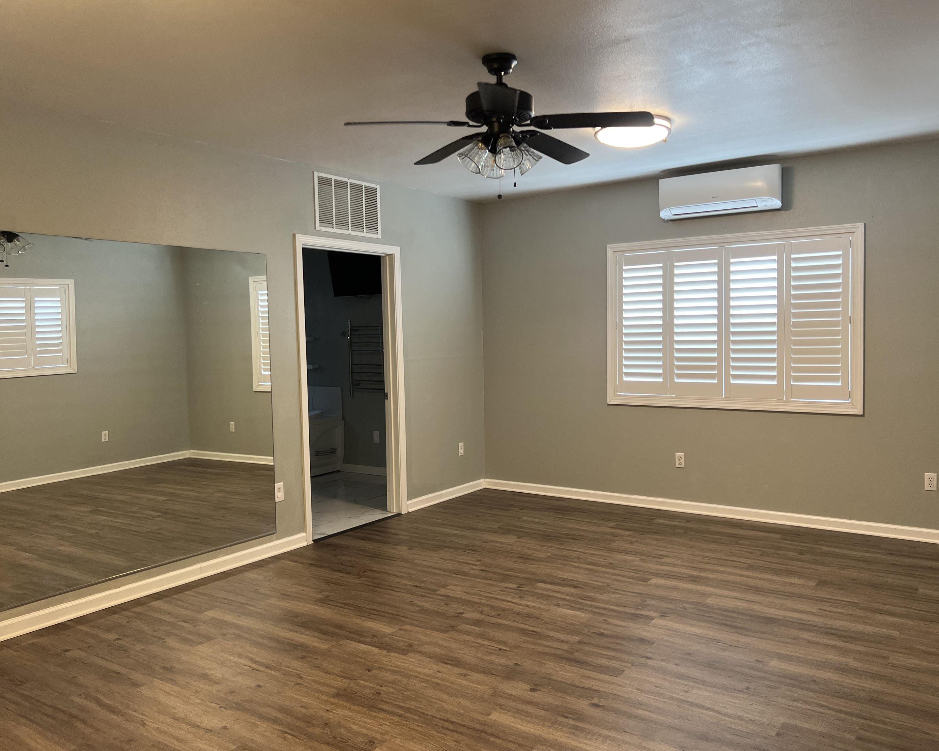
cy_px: 381
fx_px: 778
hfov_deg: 62.2
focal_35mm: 28
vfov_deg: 51.5
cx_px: 497
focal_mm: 5.7
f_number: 1.5
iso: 80
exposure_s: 1/60
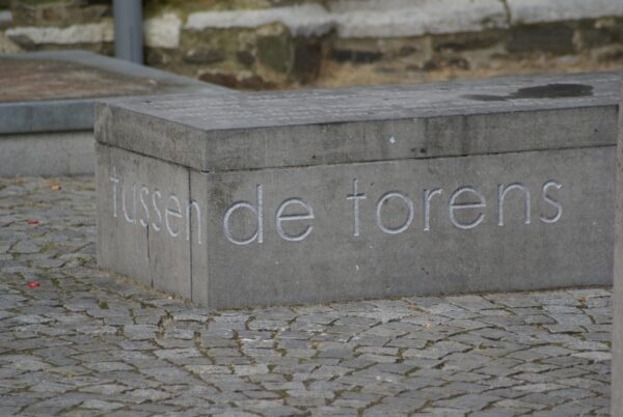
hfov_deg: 9.1
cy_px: 208
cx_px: 312
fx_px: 3899
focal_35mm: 225
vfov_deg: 6.1
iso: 100
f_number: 4.5
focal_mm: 150
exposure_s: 1/320
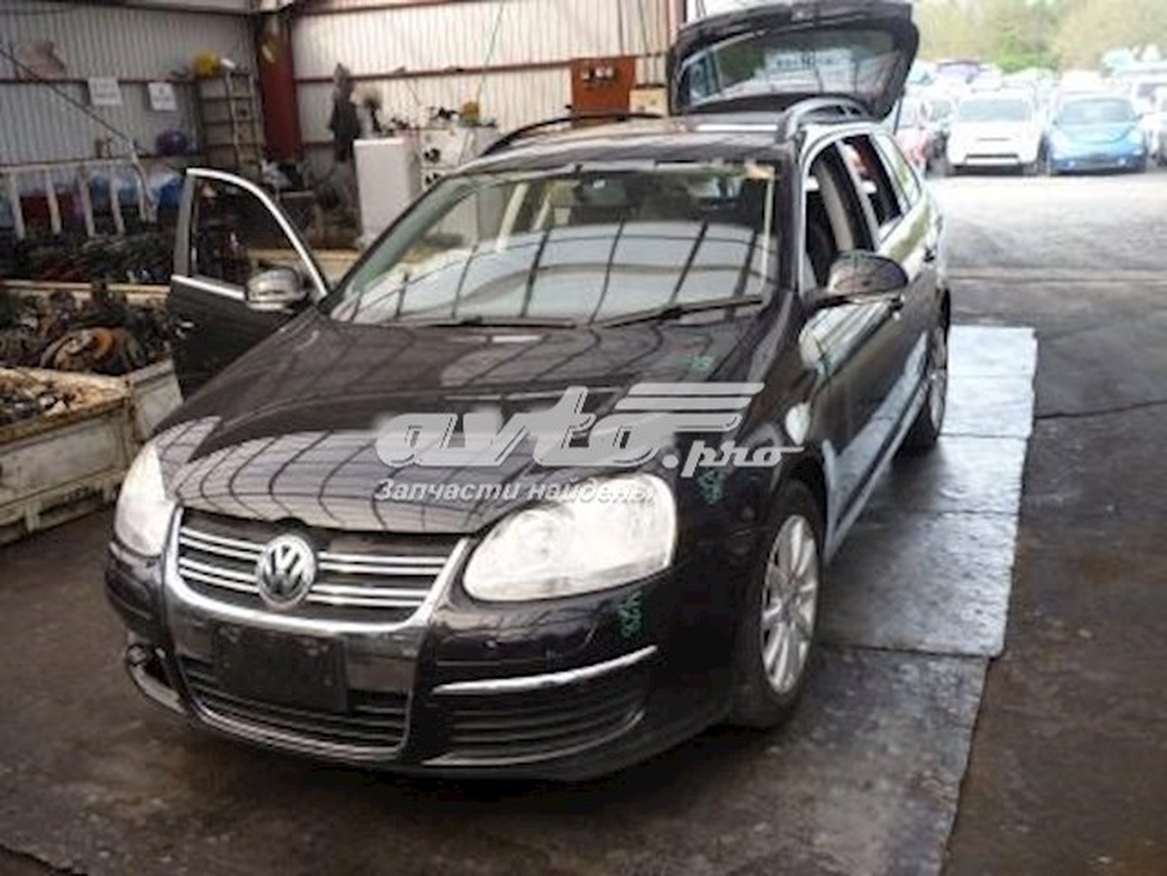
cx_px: 584
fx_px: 1113
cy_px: 438
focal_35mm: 33
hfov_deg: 55.4
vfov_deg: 42.9
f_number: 2.8
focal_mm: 5.5
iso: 80
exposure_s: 1/100
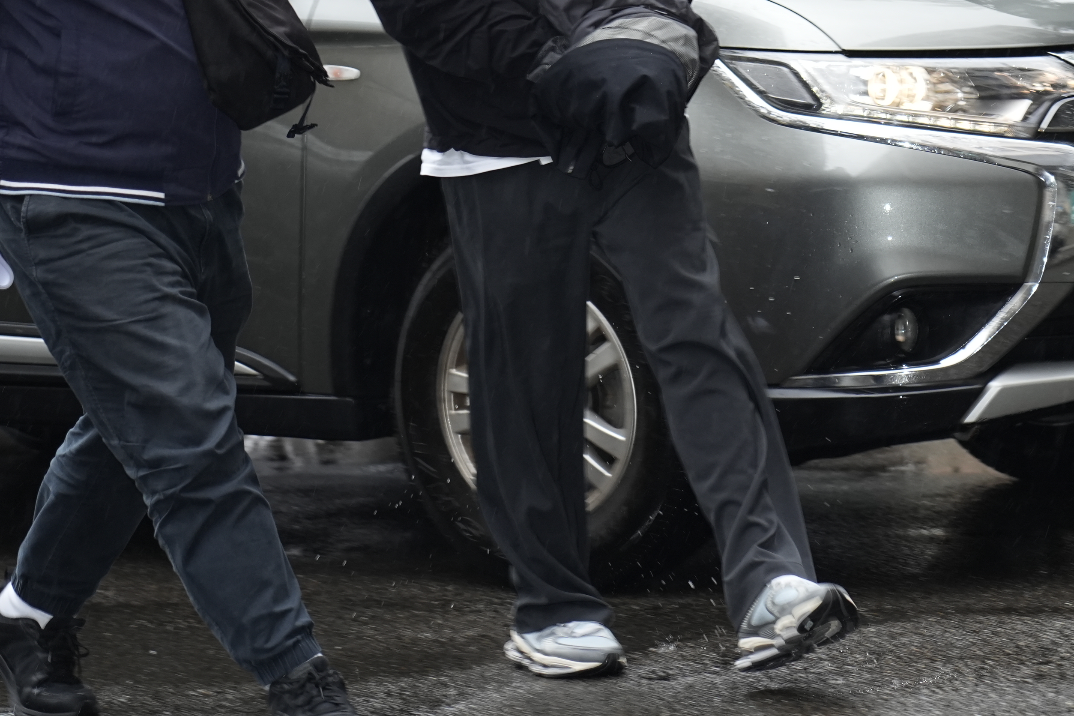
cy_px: 76
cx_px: 868
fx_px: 5757
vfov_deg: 7.1
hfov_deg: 10.6
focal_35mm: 193
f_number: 4
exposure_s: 1/200
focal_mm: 105
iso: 1000
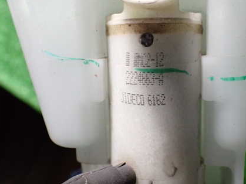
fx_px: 305
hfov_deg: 43.7
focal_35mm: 43
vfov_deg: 33.6
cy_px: 96
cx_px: 144
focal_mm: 5.4
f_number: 2.3
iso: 640
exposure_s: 1/125
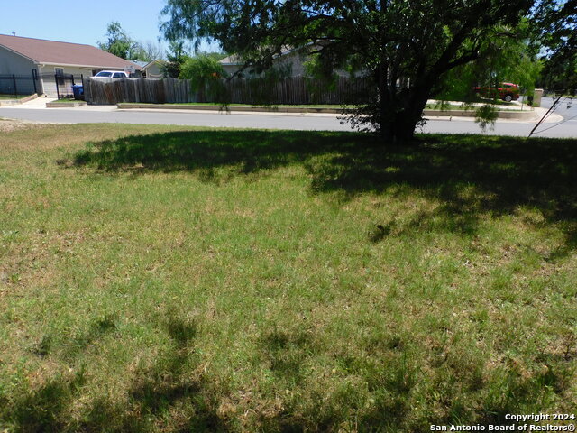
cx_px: 288
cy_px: 216
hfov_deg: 63.4
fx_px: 467
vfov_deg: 49.7
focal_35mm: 28
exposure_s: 1/1000
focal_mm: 5
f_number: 3.5
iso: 125
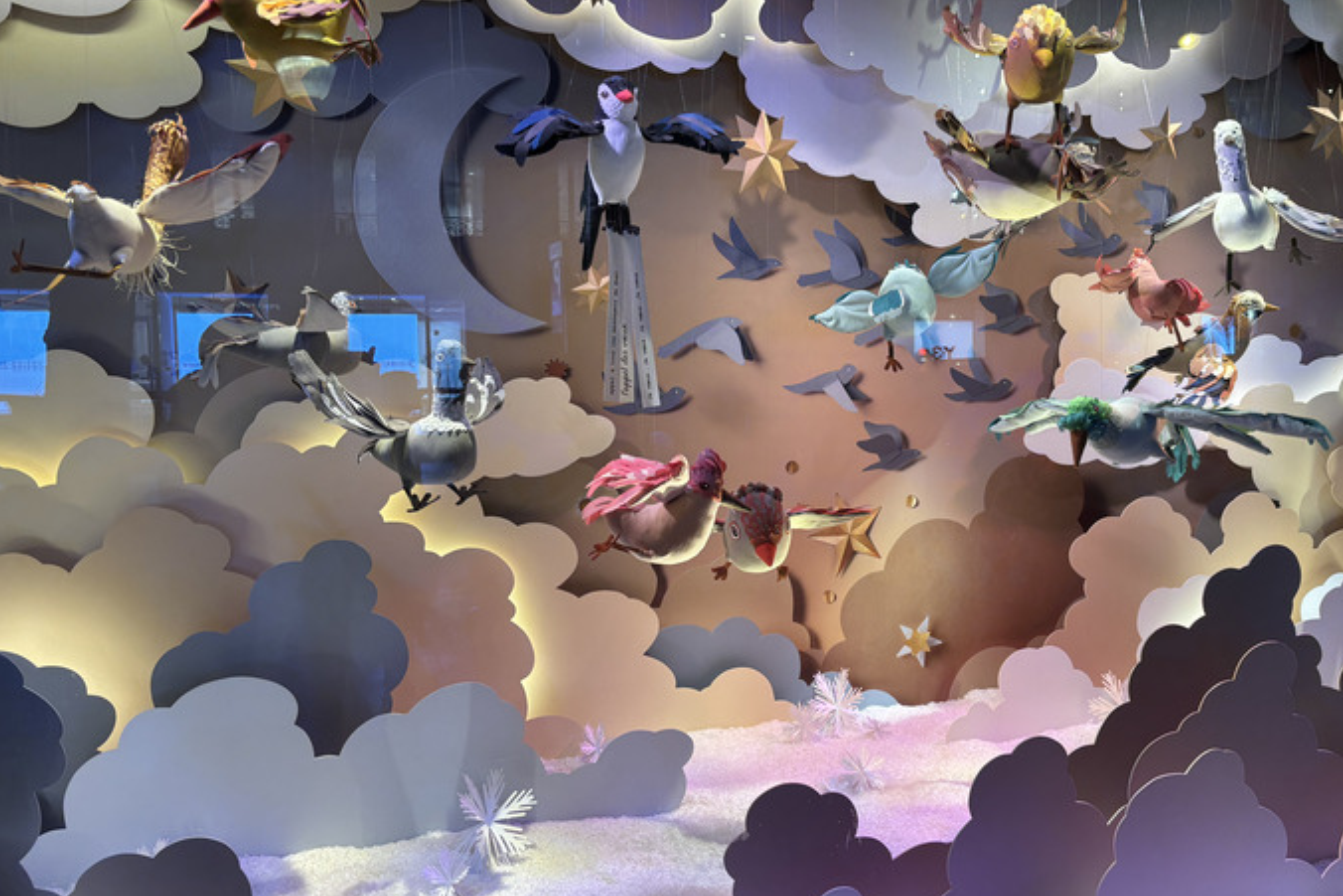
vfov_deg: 41.1
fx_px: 1194
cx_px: 791
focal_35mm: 32
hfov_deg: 58.3
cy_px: 437
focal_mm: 5.96
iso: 64
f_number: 1.6
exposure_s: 1/120
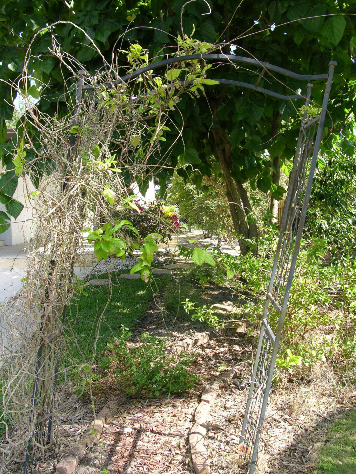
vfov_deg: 52.6
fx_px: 480
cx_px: 178
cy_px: 237
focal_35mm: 35
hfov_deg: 40.7
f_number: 4.5
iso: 50
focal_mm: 8.9
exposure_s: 1/97.1
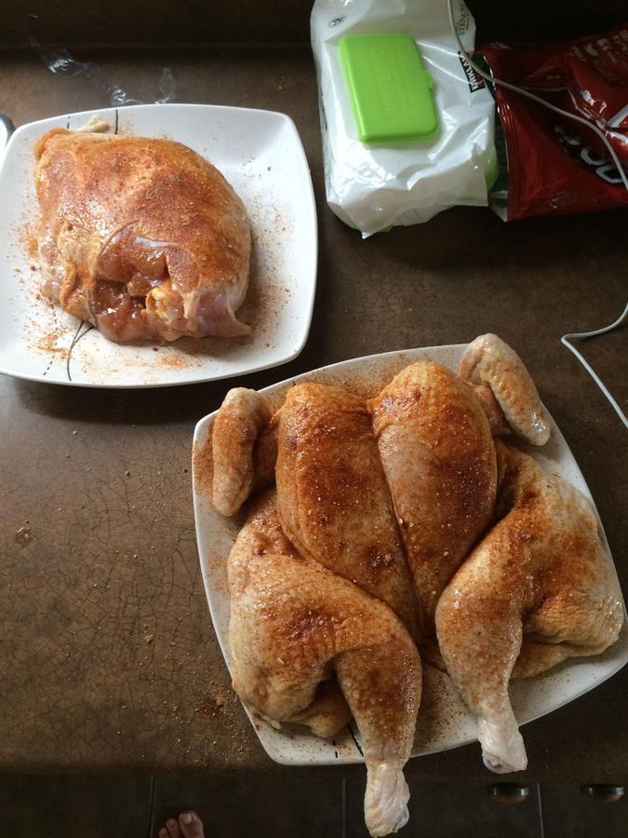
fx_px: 726
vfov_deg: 60.0
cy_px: 419
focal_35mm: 30
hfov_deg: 46.8
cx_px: 314
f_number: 2.2
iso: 80
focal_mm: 4.12
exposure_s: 1/30
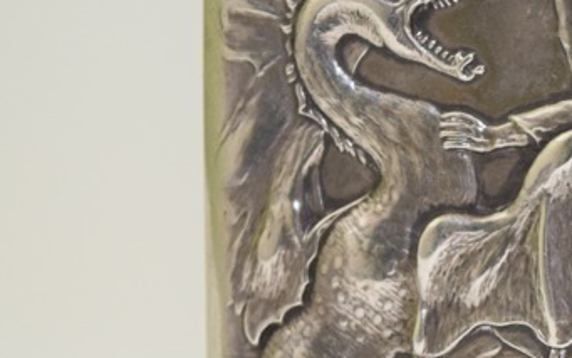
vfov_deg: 5.3
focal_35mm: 246
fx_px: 3842
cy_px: 248
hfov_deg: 8.5
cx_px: 619
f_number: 5.6
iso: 1100
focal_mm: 55
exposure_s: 1/60
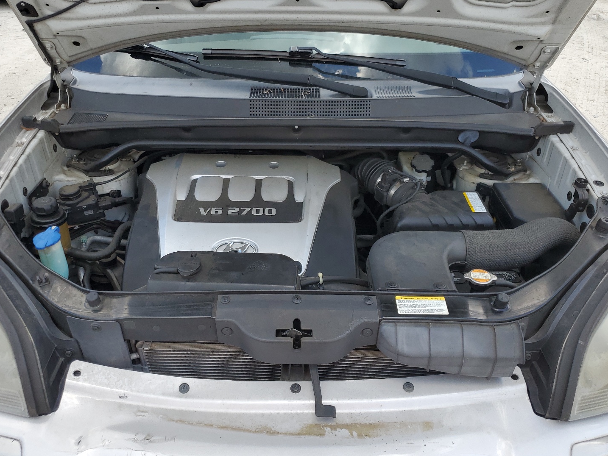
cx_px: 300
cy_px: 223
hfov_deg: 61.6
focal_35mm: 29
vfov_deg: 48.2
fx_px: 509
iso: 50
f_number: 1.5
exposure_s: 1/833
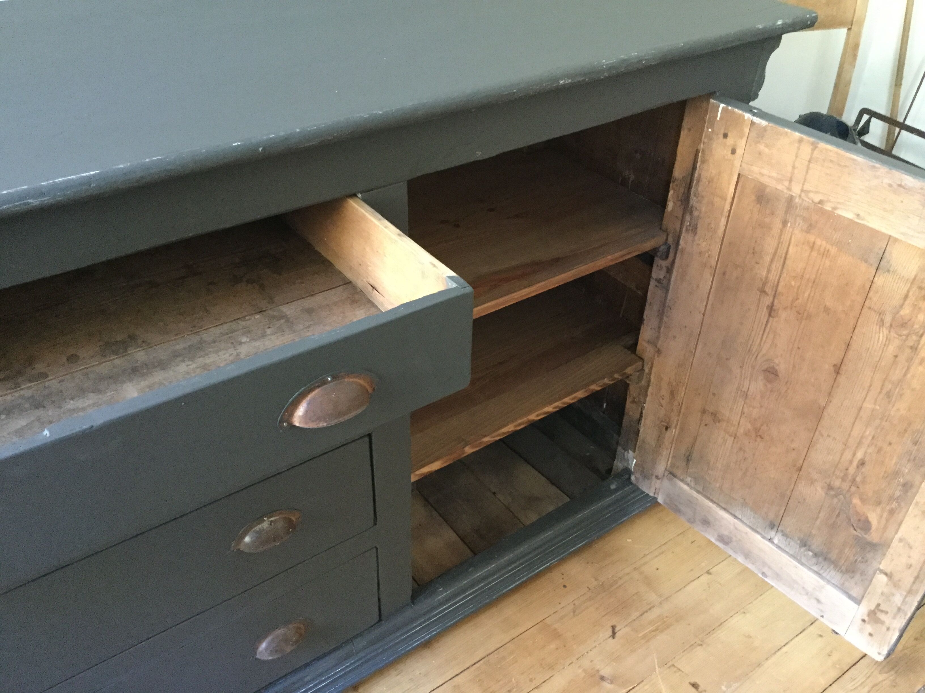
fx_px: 828
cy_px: 346
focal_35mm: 31
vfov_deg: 45.4
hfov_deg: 58.4
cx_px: 462
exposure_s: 1/17
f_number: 2.4
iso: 500
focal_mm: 3.3
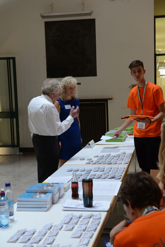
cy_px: 124
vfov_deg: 34.5
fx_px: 398
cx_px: 82
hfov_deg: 23.4
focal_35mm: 58
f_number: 5.6
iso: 2000
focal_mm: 58
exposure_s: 1/60
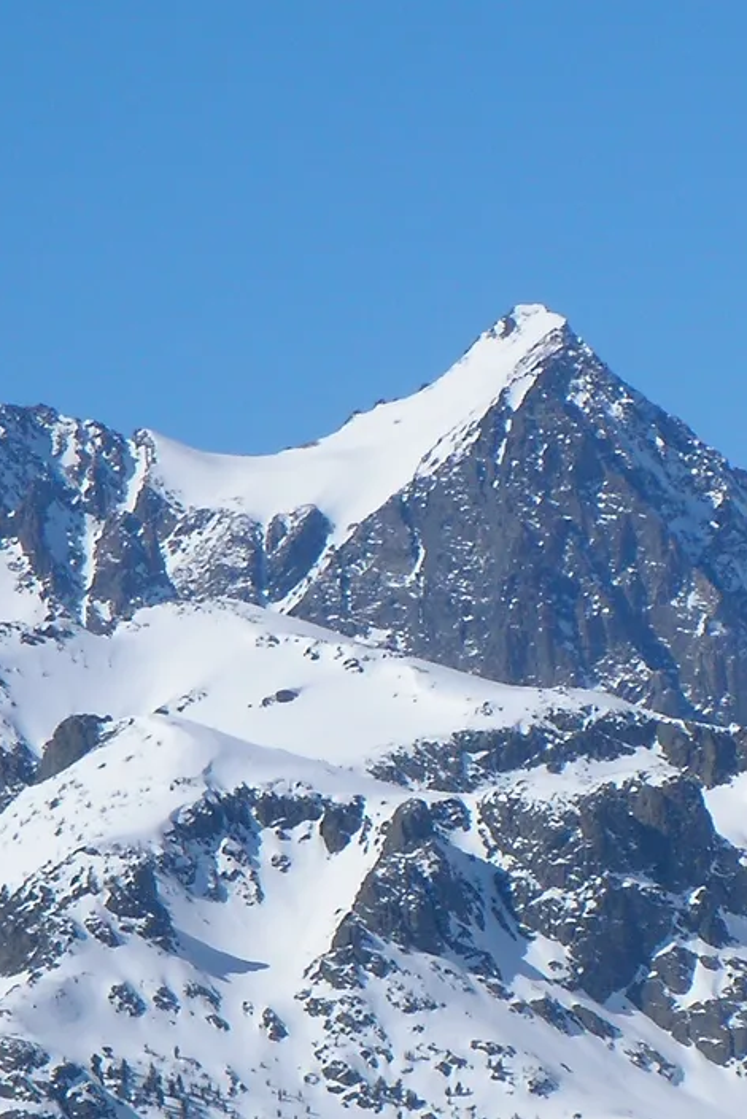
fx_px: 12561
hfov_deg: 3.4
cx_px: 914
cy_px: 680
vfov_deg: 5.1
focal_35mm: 404
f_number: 4.7
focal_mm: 31.5
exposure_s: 1/1344
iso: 50
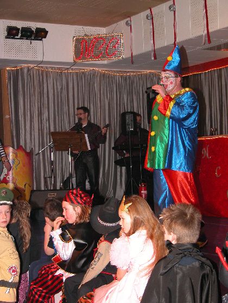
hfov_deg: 19.9
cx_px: 114
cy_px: 152
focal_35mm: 74
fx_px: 650
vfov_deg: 26.3
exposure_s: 1/125
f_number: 3.3
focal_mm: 18.8
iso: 200
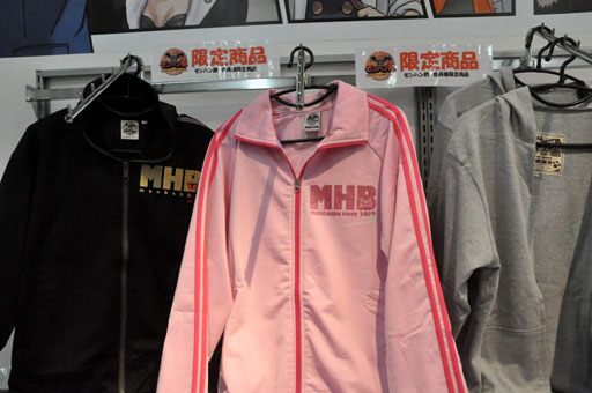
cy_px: 196
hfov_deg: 57.3
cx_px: 296
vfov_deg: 39.9
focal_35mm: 33
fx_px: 542
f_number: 10
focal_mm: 22
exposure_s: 1/400
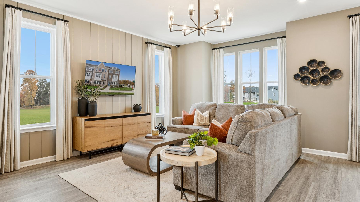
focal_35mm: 21
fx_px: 200
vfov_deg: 53.6
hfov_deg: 83.8
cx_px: 180
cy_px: 99
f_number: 9
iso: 200
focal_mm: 12
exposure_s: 1/15
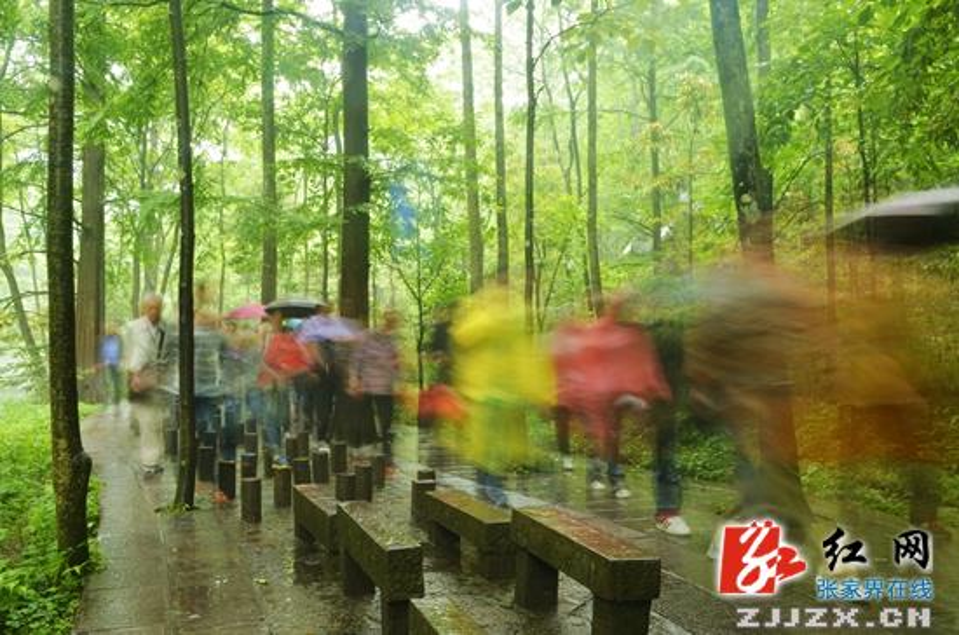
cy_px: 318
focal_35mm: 34
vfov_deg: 38.2
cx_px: 480
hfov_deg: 55.2
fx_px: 917
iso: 100
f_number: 22
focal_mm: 23
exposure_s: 1
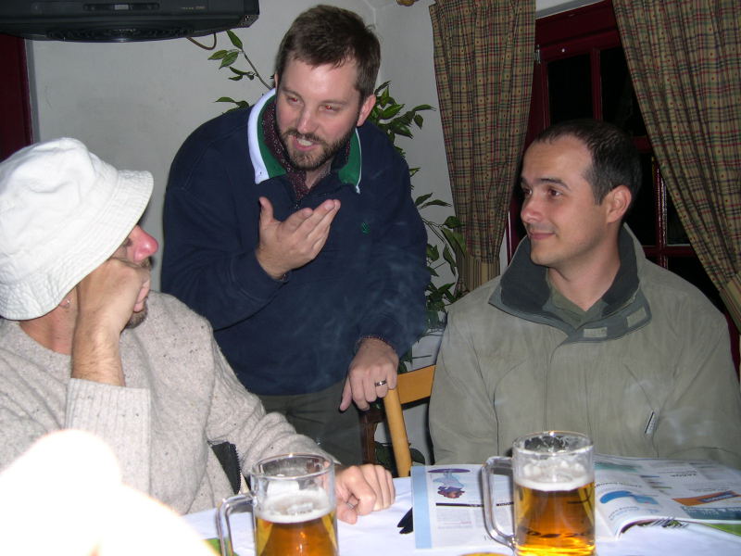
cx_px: 370
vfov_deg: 37.7
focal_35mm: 38
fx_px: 813
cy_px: 278
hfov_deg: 49.0
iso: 100
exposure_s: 1/60
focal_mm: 8
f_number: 2.8
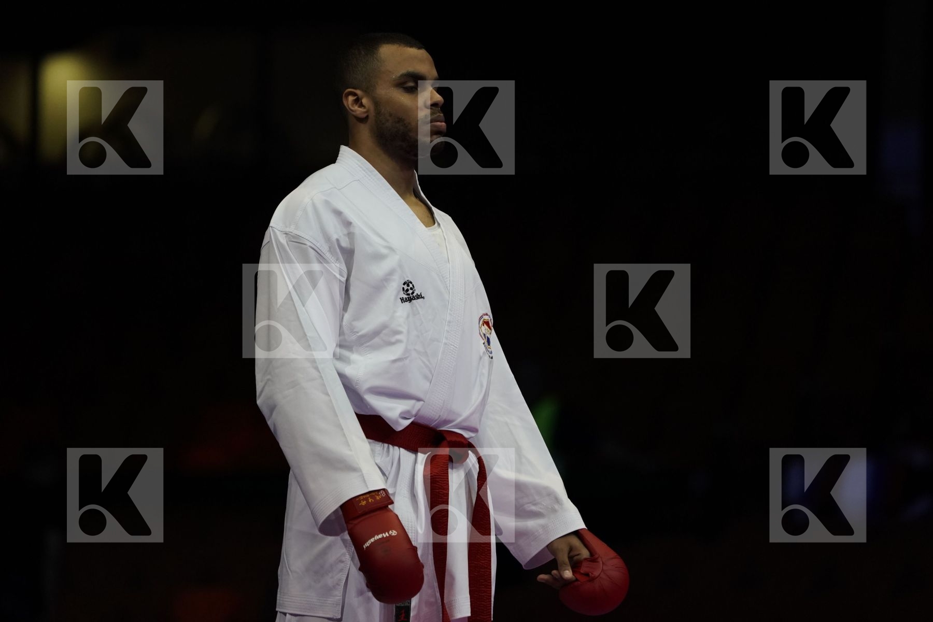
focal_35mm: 318
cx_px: 466
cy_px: 311
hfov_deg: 6.5
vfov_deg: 4.3
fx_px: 8241
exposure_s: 1/800
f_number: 5.6
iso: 2500
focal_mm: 318
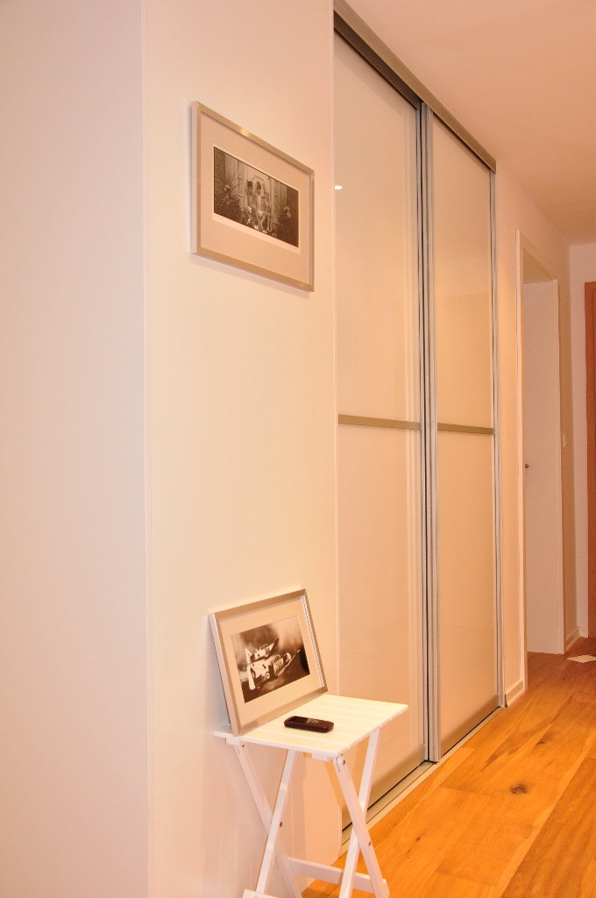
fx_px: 896
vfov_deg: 53.2
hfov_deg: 36.8
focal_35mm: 36
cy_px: 449
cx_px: 298
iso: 500
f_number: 9
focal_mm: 24
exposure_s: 1/8
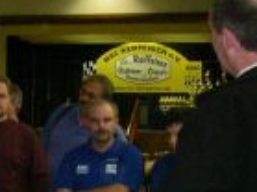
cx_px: -120
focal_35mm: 164
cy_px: 214
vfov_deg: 9.0
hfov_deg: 11.6
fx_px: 1217
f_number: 3.3
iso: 400
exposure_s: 1/50
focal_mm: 6.3
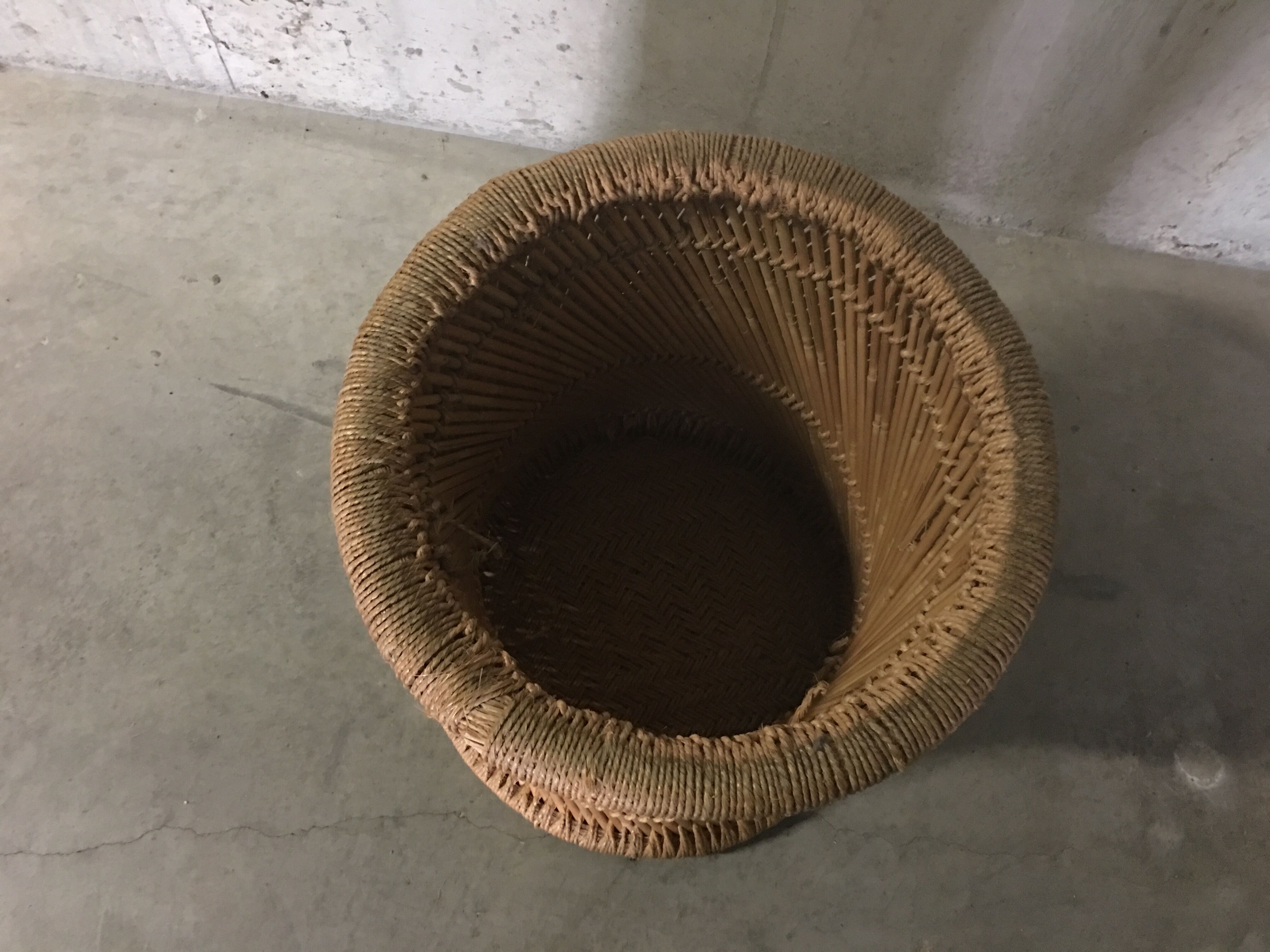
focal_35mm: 29
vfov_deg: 48.2
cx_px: 635
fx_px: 1064
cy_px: 476
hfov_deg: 61.7
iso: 125
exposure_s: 1/4
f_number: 2.2
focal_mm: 4.15
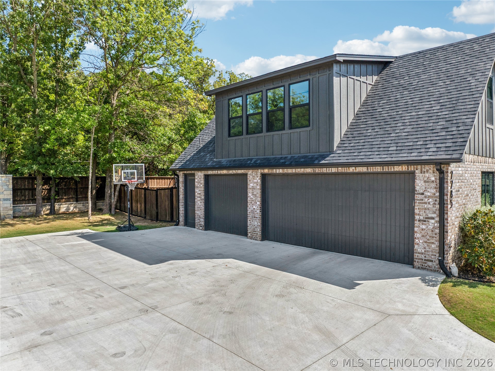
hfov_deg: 71.6
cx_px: 248
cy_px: 186
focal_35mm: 24
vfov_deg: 56.8
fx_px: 343
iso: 120
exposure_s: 1/2000
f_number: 2.8
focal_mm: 12.3
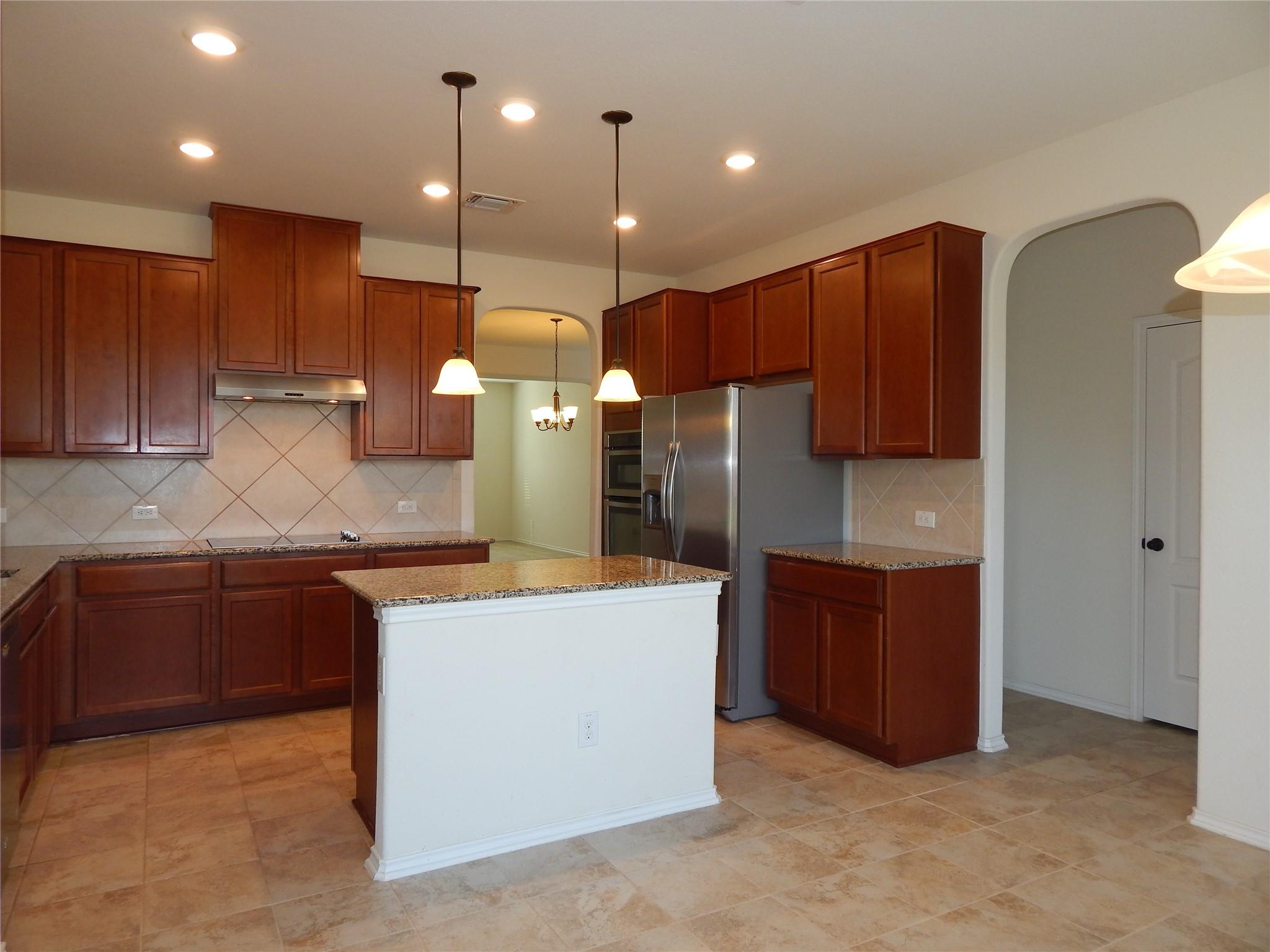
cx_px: 635
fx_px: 844
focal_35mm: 23
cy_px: 476
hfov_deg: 73.9
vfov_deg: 58.9
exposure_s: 1/50
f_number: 3
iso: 125
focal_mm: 4
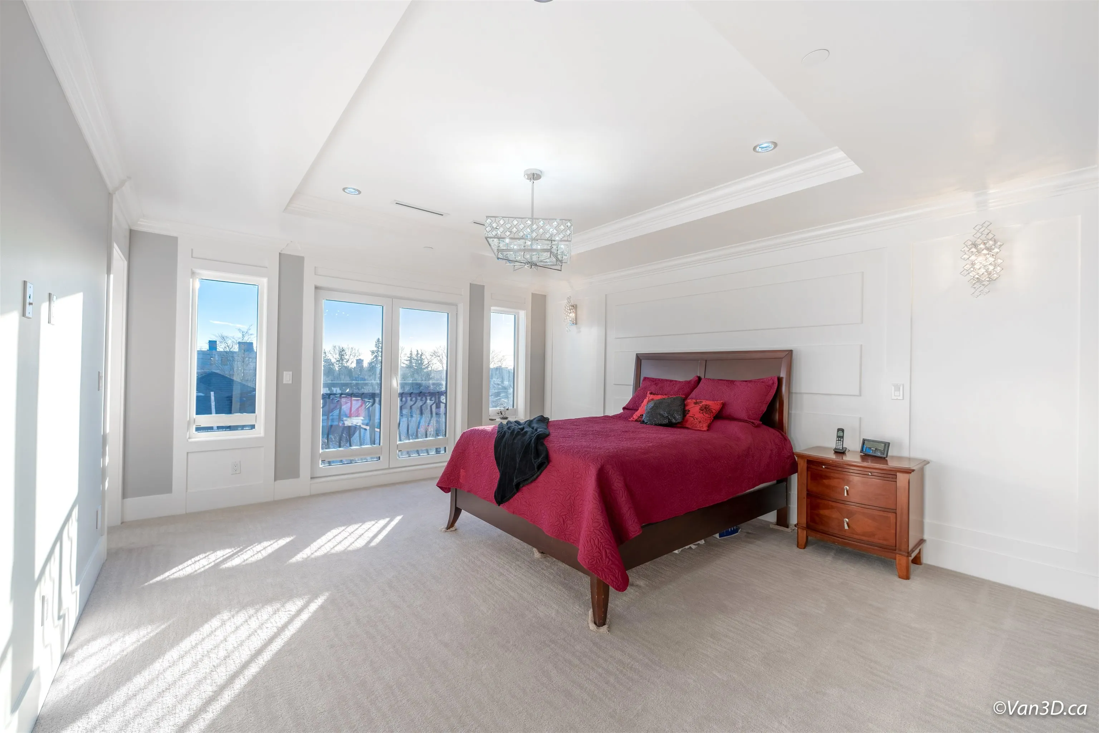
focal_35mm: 15
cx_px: 550
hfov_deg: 101.9
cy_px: 366
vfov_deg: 78.8
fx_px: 446
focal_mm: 14.6
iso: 100
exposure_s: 1/500
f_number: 6.3
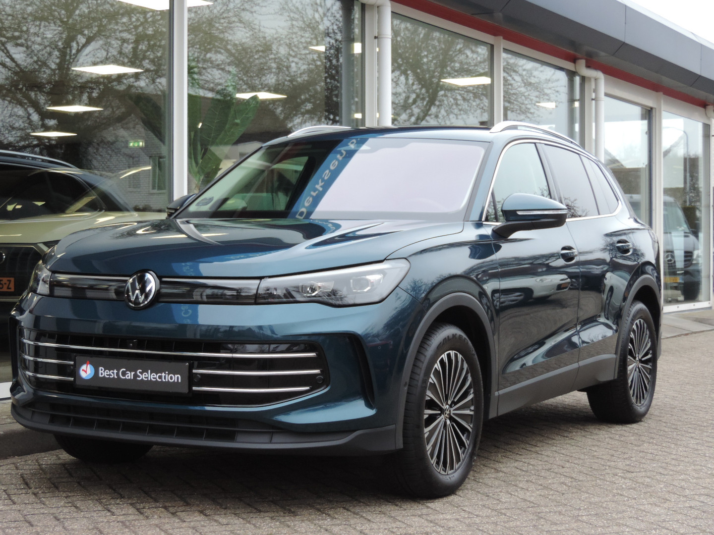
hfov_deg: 27.8
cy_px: 268
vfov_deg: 21.0
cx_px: 357
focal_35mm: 70
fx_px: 1444
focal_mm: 12.4
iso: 280
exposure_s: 1/60
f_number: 3.9
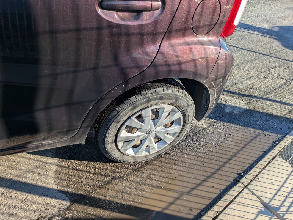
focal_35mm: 25
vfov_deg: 54.9
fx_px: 212
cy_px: 110
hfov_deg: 69.4
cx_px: 146
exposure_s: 1/1127
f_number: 1.89
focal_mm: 5.43
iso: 45
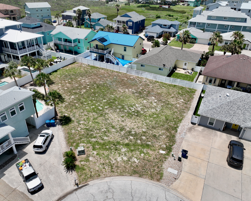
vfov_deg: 54.9
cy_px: 101
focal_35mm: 26
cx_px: 115
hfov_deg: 65.9
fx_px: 193
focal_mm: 12.29
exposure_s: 1/2500
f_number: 2.8
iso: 100
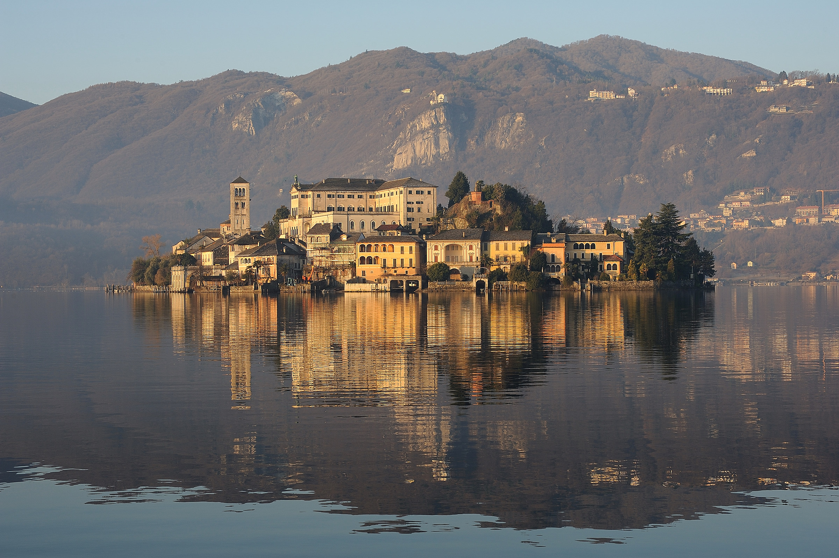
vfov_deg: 22.6
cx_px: 420
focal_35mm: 60
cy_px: 279
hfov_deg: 33.4
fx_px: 1397
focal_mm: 60
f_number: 11
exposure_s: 1/100
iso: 200
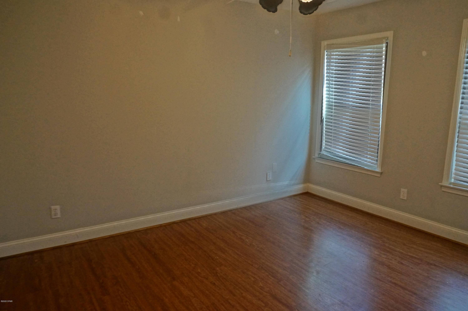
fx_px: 351
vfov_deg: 47.8
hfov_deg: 67.4
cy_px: 156
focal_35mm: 27
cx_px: 234
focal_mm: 18
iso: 3200
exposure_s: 1/160
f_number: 6.3
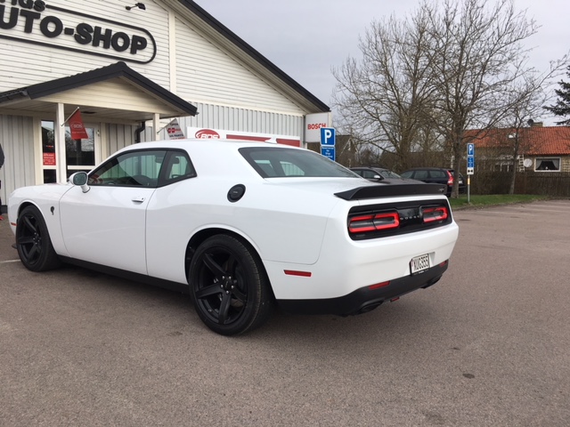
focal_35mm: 29
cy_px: 214
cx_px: 285
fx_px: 478
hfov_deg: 61.7
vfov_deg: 48.2
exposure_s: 1/732
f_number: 2.2
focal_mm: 4.15
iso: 25
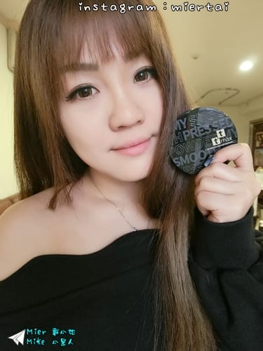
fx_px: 213
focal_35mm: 21
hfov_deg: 63.4
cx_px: 132
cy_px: 176
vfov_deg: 79.0
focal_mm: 4.58
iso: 500
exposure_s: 1/20
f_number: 2.8
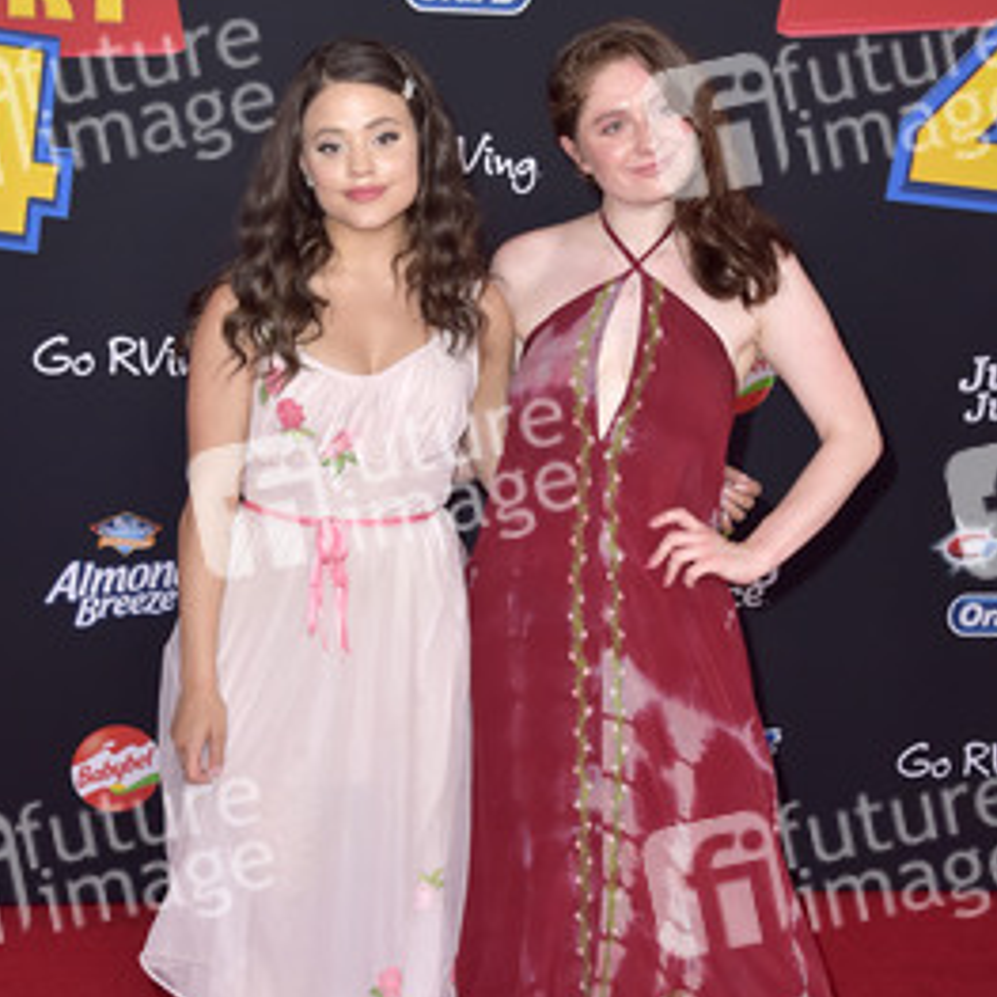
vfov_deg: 24.2
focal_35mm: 71
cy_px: 679
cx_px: 495
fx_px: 2314
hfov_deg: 24.3
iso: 500
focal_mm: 55
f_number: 7.1
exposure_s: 1/250
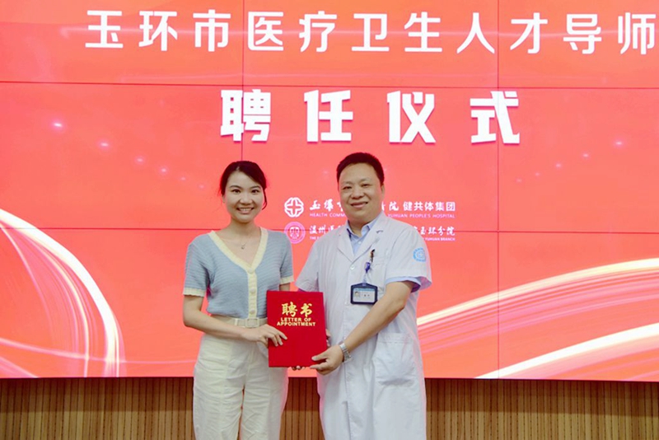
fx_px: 806
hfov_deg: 44.5
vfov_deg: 30.5
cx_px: 330
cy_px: 220
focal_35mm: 44
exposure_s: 1/60
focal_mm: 44
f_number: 4
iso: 800
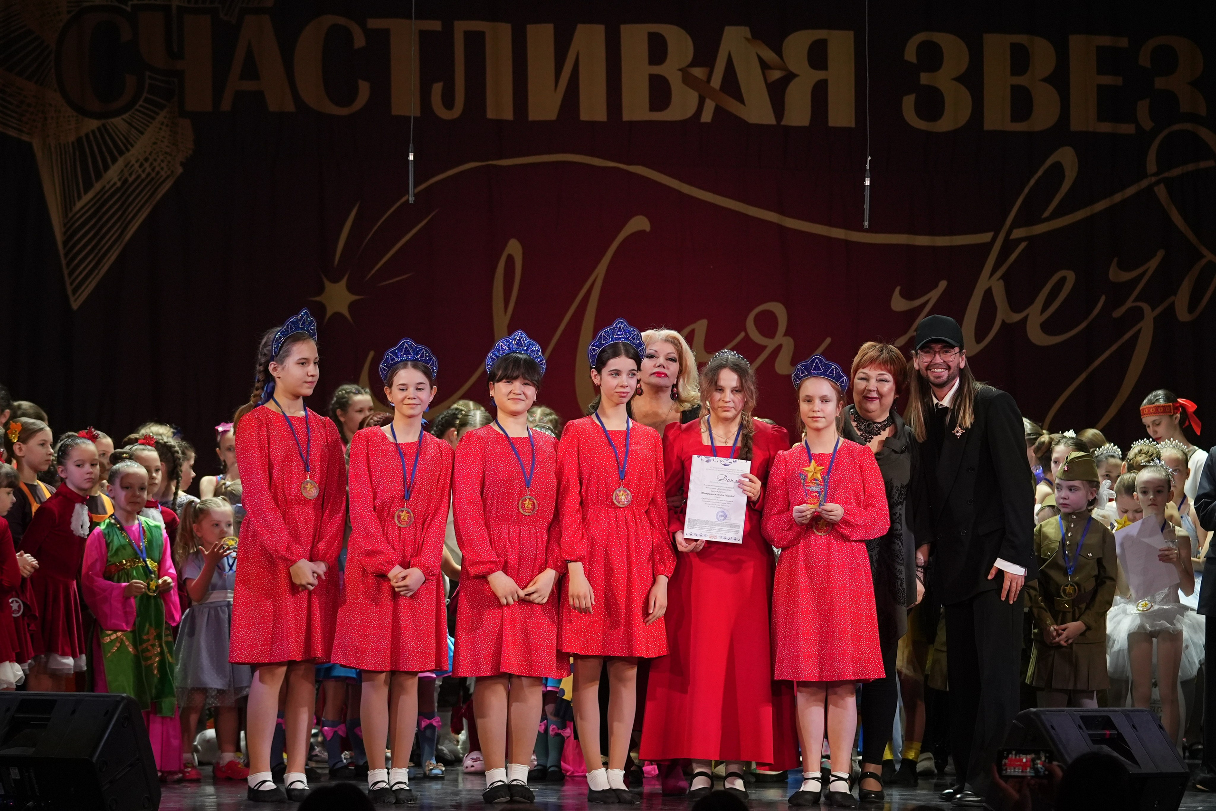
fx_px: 3580
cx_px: 608
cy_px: 406
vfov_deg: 12.9
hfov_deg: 19.3
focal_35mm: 106
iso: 1600
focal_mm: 71
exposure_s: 1/400
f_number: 2.8
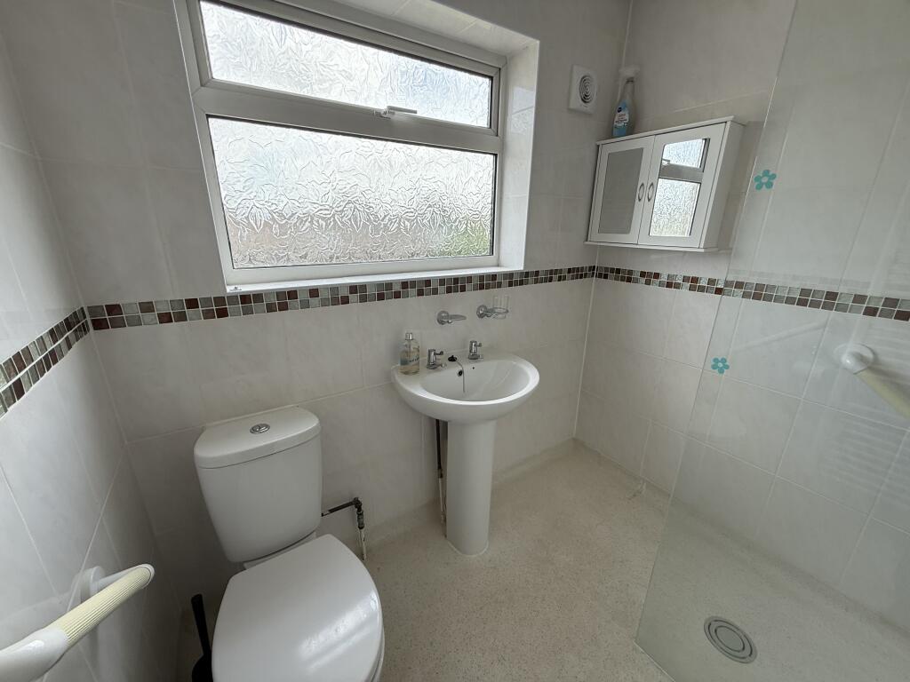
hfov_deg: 102.1
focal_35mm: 14
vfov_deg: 85.7
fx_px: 368
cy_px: 341
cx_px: 455
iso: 64
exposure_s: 1/260
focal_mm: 2.22
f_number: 2.2
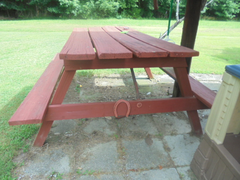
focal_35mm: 26
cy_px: 90
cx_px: 120
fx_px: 180
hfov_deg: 67.3
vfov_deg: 53.1
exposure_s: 1/160
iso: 100
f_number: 3.5
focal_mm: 4.6
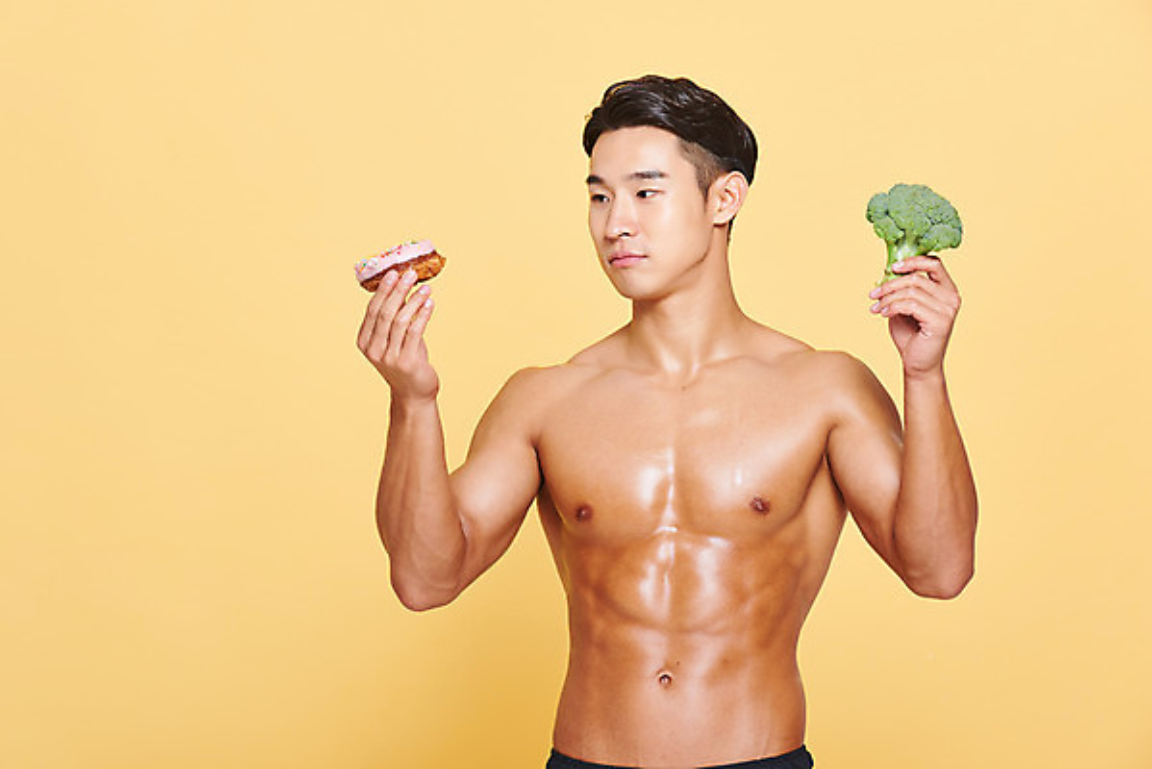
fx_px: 5122
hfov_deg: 12.8
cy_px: 384
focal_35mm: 160
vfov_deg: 8.6
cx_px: 576
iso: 100
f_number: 11
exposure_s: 1/125
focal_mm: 160
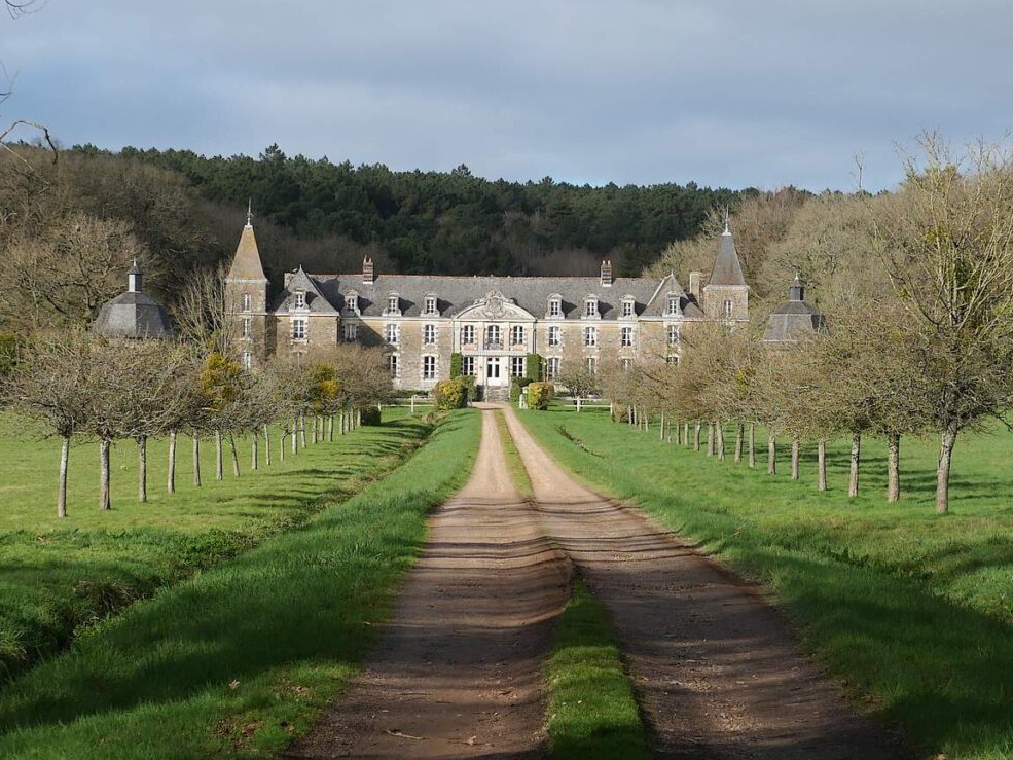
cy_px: 367
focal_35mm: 52
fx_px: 1522
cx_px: 520
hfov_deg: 36.8
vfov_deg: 28.0
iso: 200
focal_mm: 25
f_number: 4.5
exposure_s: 1/1300
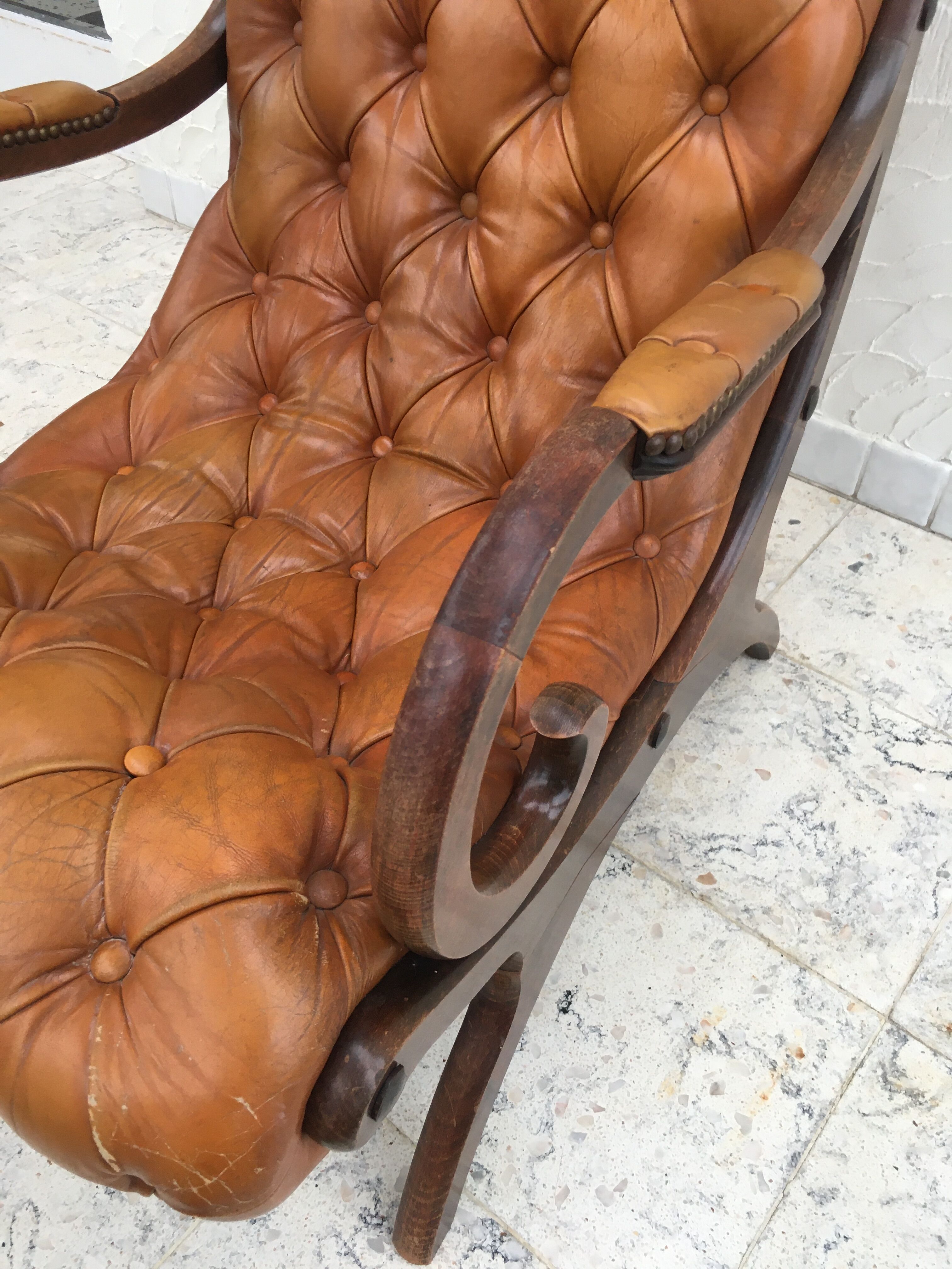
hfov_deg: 48.2
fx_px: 1063
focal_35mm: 29
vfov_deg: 61.7
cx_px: 476
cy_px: 634
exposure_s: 1/33
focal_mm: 4.15
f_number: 2.2
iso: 40
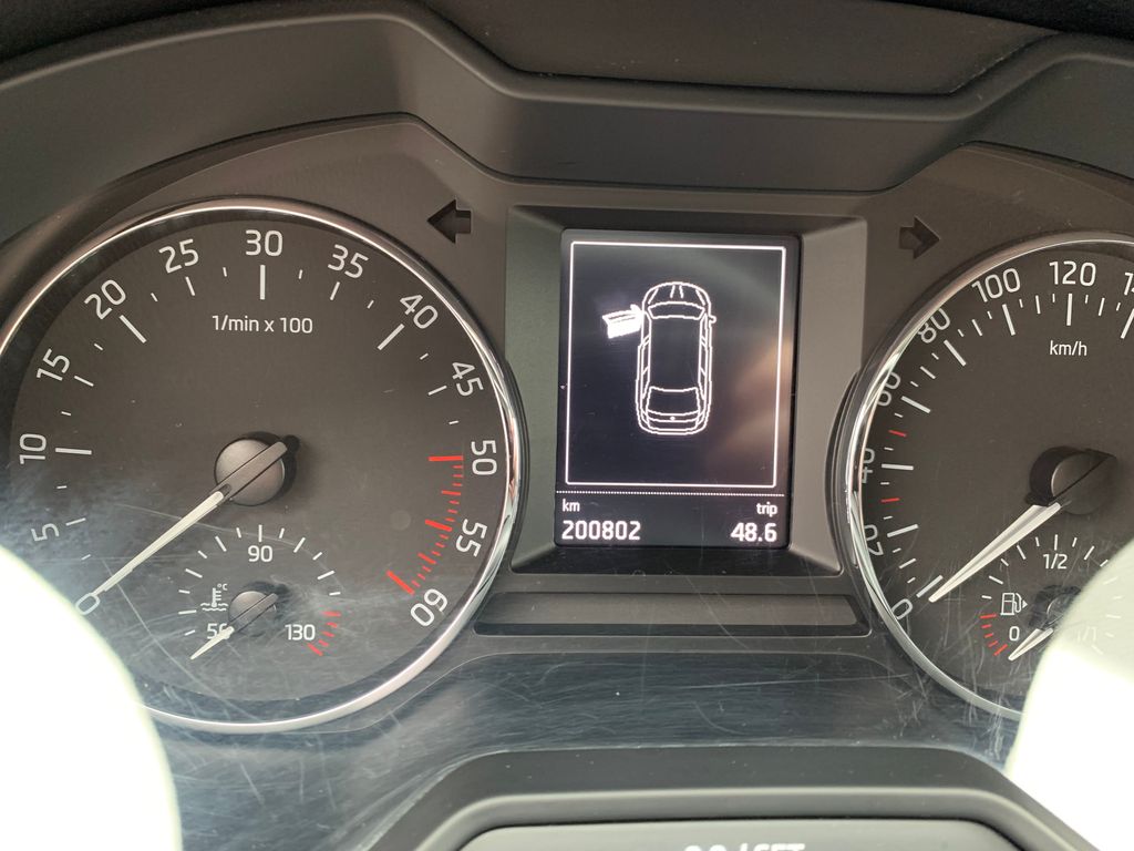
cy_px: 426
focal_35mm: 26
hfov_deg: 67.3
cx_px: 567
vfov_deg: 53.1
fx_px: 852
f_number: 1.8
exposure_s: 1/35
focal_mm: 4.25
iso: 400
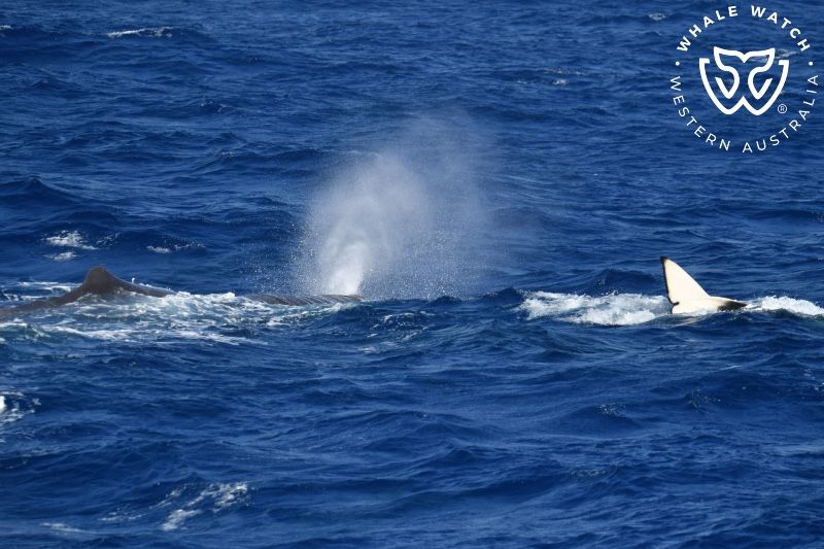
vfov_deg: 4.9
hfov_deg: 7.4
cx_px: 412
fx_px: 6407
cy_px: 274
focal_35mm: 280
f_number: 5.6
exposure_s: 1/8000
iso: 800
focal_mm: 280
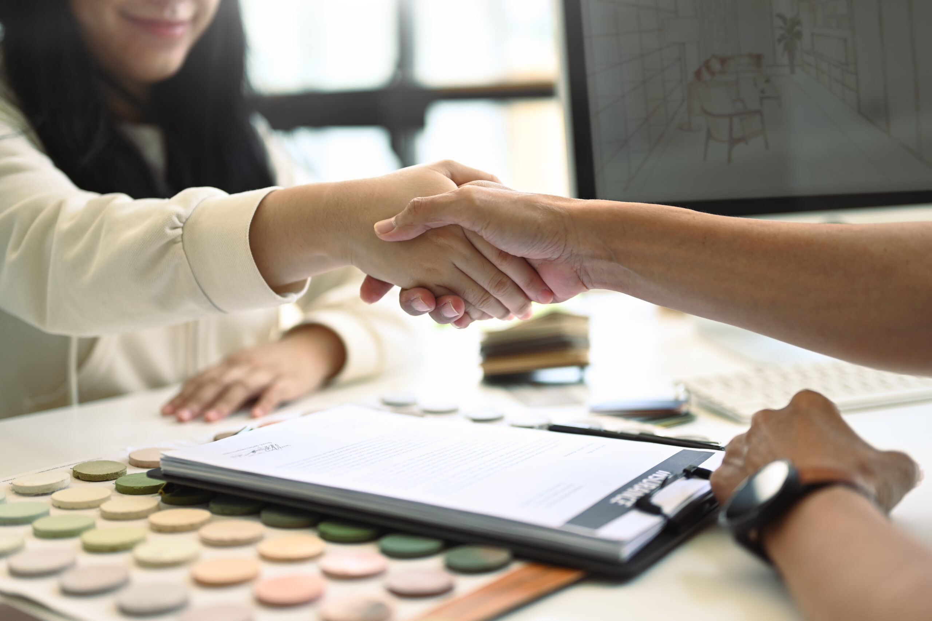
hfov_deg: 39.6
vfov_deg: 27.0
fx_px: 1294
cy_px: 310
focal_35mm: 50
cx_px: 466
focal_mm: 50
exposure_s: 1/640
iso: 250
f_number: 1.8
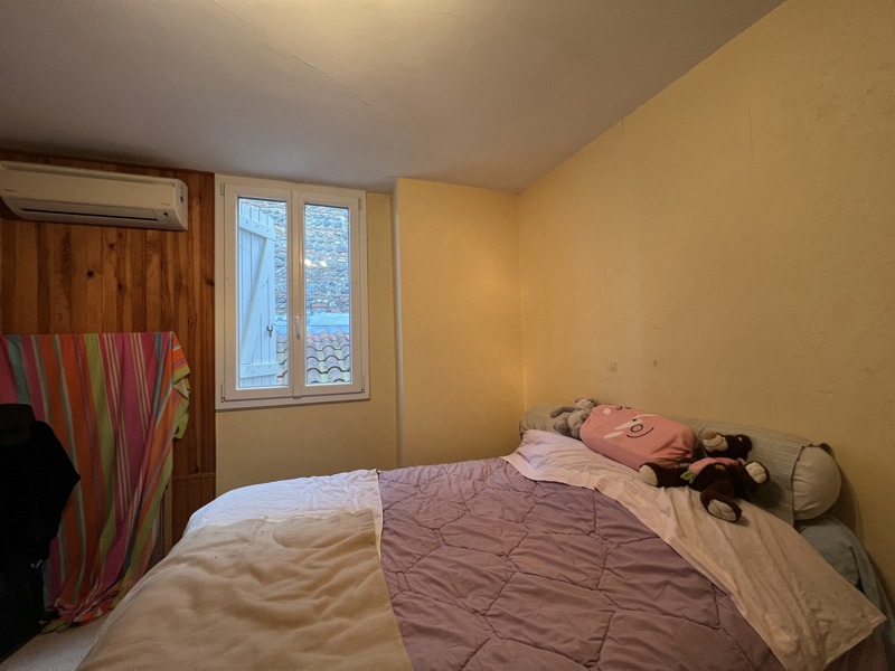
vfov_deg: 89.9
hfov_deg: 106.2
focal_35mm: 13
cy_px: 336
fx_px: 336
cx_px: 448
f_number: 1.8
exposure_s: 1/100
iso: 160
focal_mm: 1.57
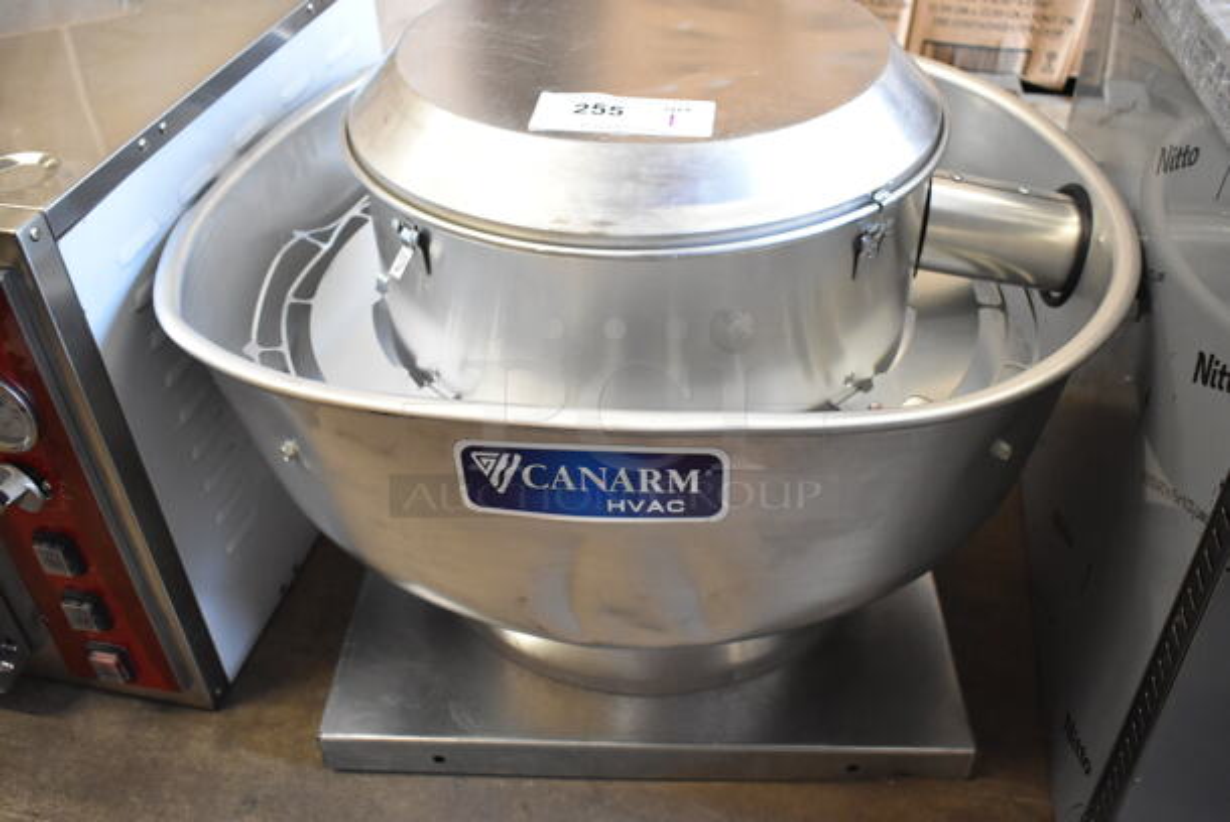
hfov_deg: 57.2
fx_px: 1129
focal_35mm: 33
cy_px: 411
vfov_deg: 40.1
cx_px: 615
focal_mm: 22
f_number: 3.8
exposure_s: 1/125
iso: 2500
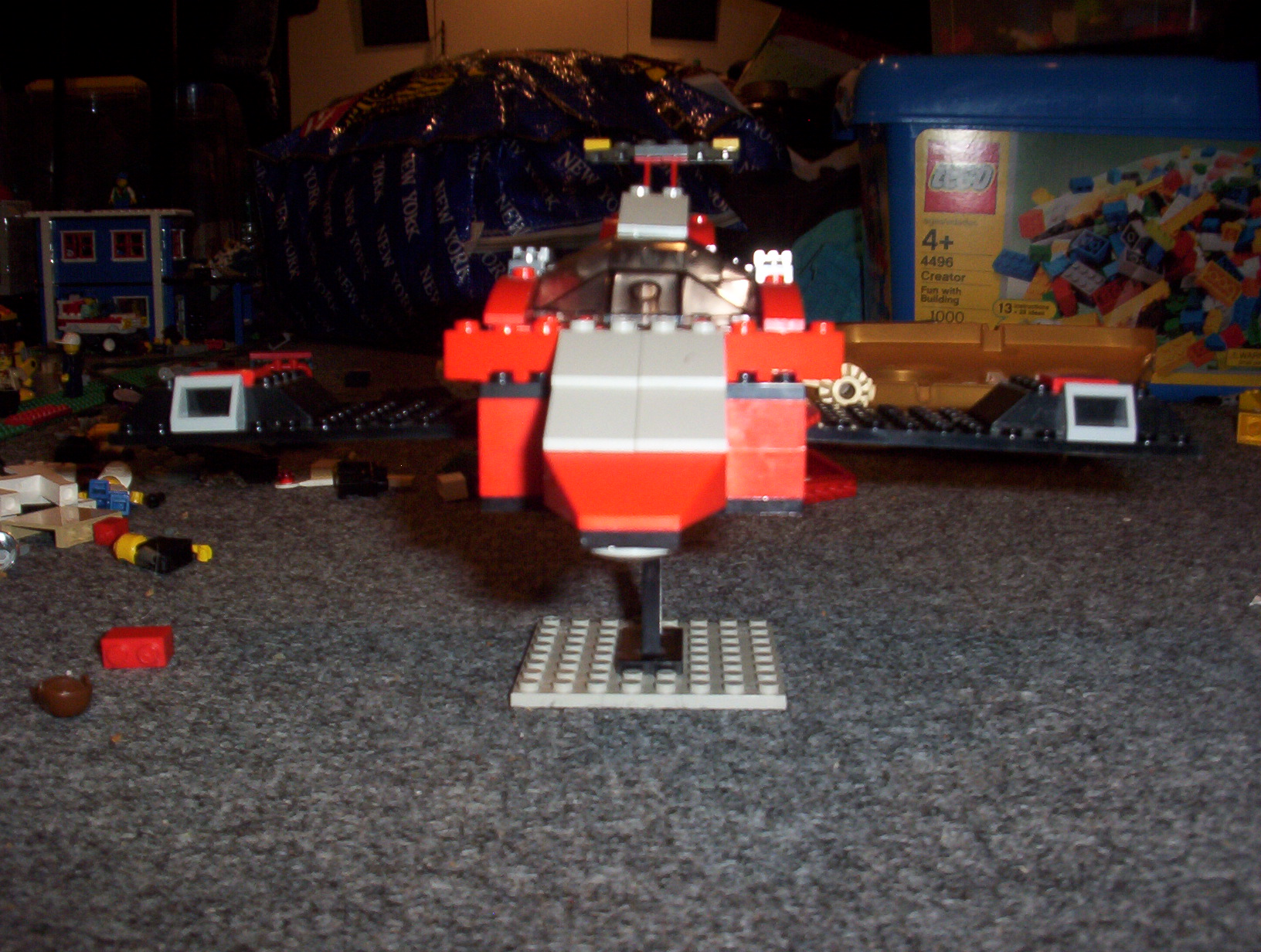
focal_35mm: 39
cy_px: 476
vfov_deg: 37.0
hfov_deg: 47.8
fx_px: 1424
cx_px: 630
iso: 140
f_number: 4.5
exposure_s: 1/30
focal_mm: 6
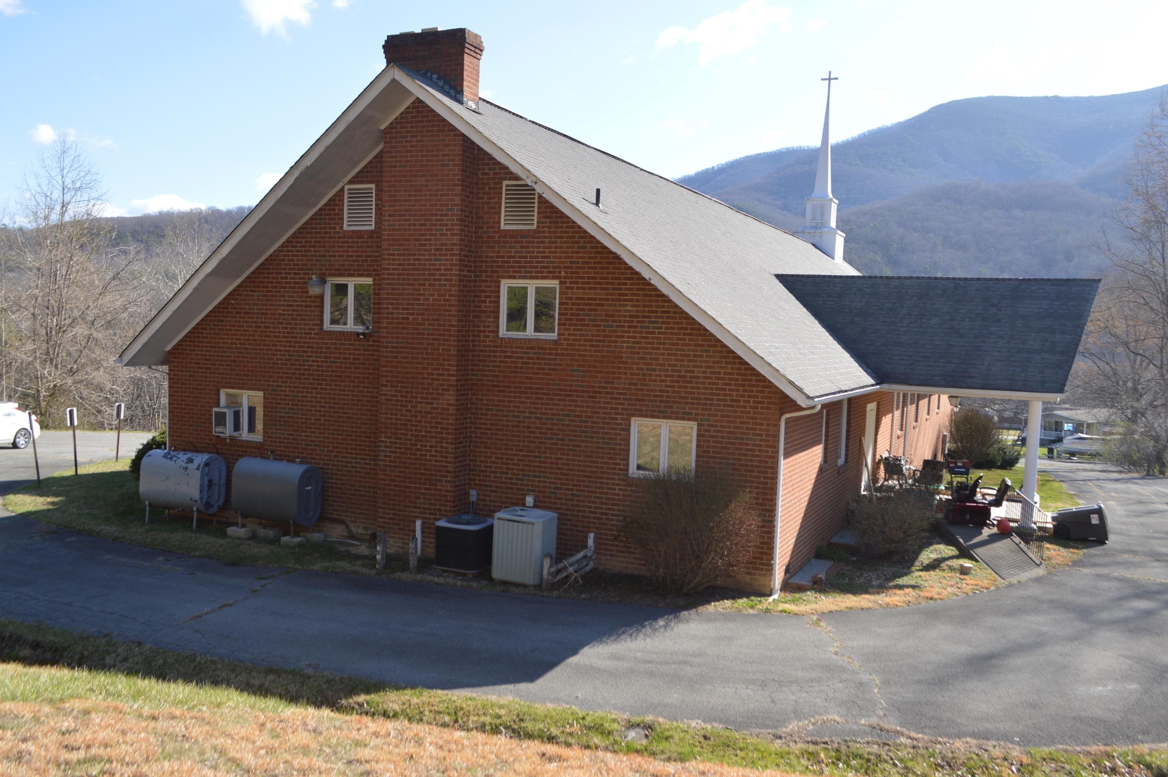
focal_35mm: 30
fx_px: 972
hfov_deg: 62.0
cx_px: 584
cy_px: 388
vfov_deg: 43.5
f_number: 5.6
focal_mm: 20
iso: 100
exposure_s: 1/200
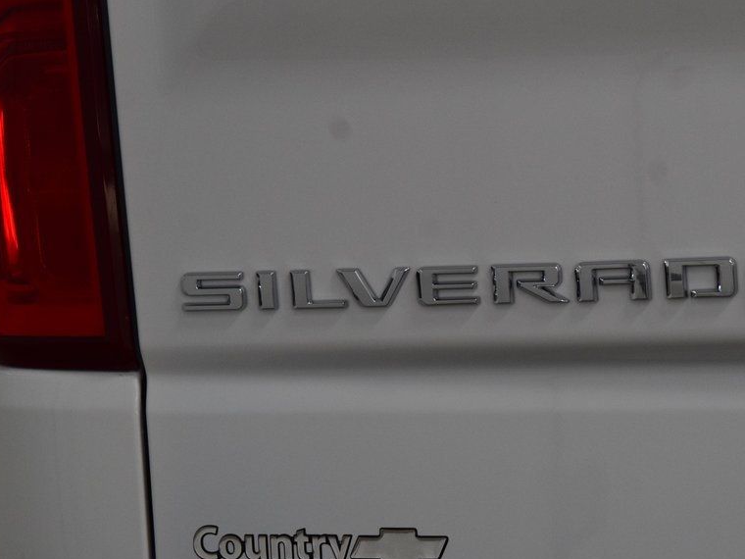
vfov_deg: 10.9
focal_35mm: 136
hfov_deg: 14.5
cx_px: 463
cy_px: 271
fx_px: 2927
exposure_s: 1/125
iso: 1600
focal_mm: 70
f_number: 6.3
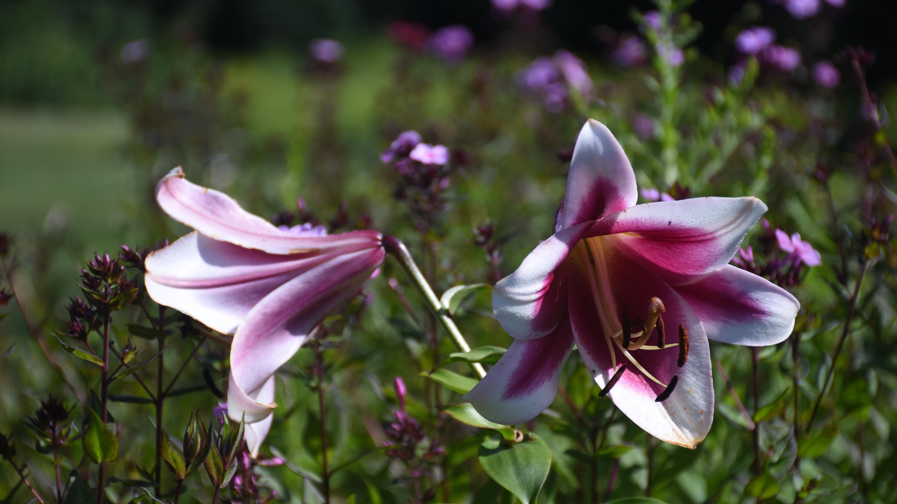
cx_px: 446
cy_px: 273
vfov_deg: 9.0
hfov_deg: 16.0
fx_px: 3200
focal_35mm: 135
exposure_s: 1/200
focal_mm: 85
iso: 100
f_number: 5.3
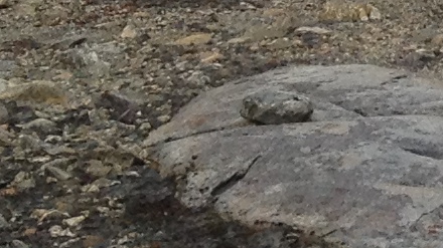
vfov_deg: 4.1
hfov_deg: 6.7
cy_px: -530
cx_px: 1474
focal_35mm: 283
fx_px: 3323
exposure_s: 1/2208
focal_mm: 4.28
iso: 64
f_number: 2.4
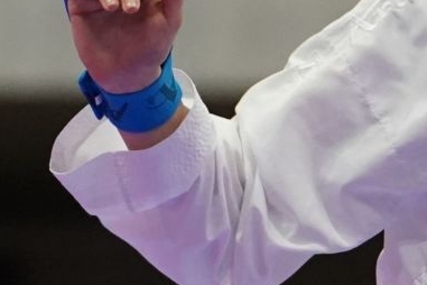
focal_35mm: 1191
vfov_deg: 1.2
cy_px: 238
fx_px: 14125
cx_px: 199
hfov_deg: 1.7
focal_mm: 168
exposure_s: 1/1000
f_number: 2.8
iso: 3200
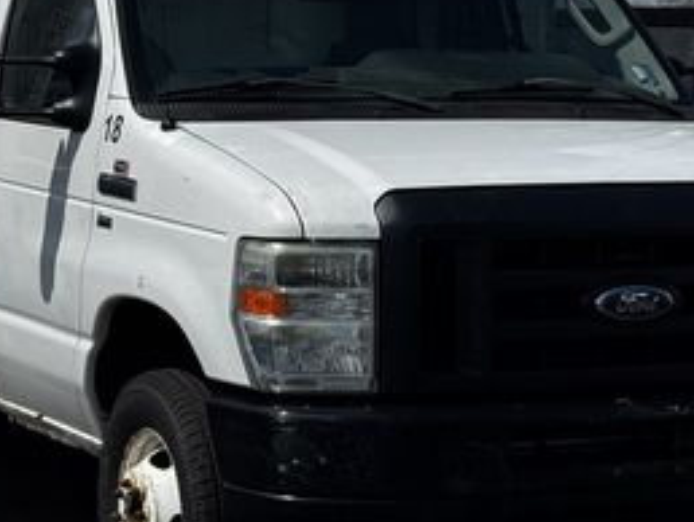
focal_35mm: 119
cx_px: 309
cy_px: 135
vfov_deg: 12.4
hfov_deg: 16.5
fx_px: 2388
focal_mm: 6.76
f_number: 1.78
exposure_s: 1/10526
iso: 64
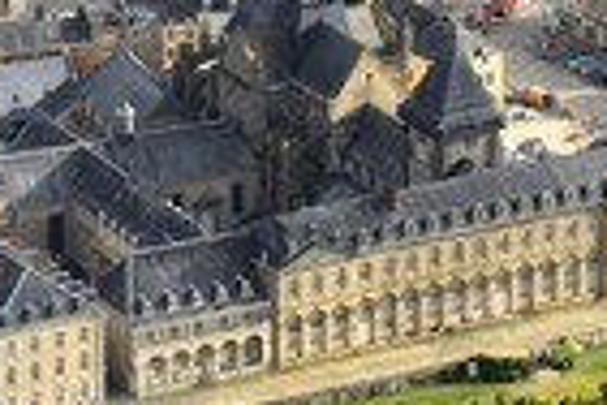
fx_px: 9323
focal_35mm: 553
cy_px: 302
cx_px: 530
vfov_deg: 2.5
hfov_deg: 3.7
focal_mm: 185
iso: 800
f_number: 7.1
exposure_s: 1/1250
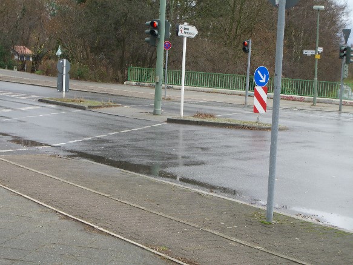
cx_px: 176
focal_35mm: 80
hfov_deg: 24.4
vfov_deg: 18.4
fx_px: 816
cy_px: 132
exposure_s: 1/100
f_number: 4.4
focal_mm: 16.6
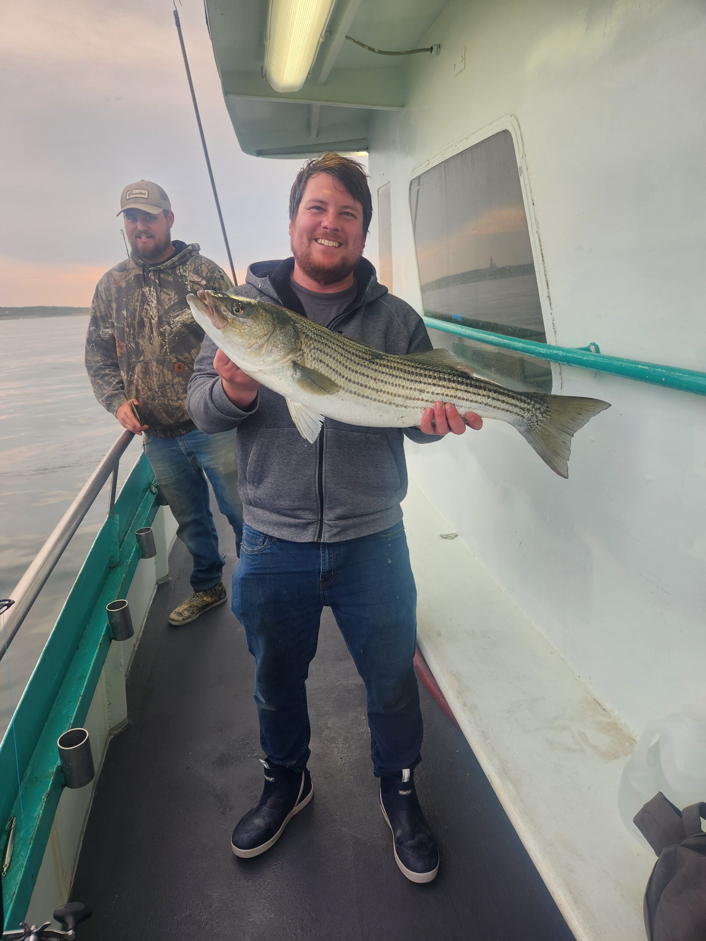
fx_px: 625
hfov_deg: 58.9
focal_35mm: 23
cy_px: 470
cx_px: 353
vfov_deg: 73.9
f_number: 1.8
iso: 20
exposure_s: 1/180
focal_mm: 5.4
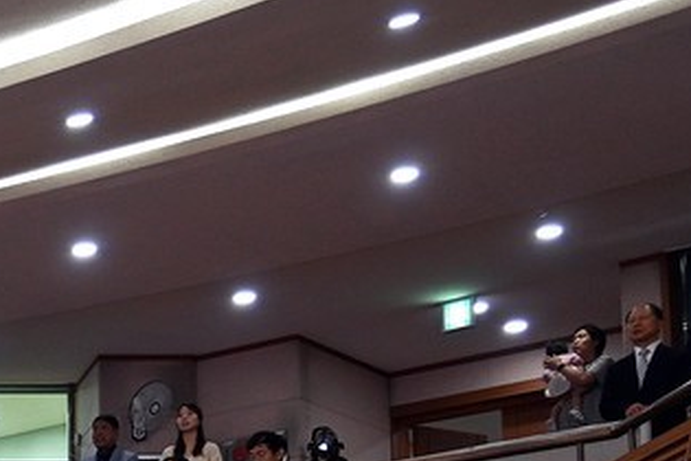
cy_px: 844
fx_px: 2457
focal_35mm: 128
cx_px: -505
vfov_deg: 10.1
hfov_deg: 14.3
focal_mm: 21
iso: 400
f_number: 4
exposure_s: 1/60
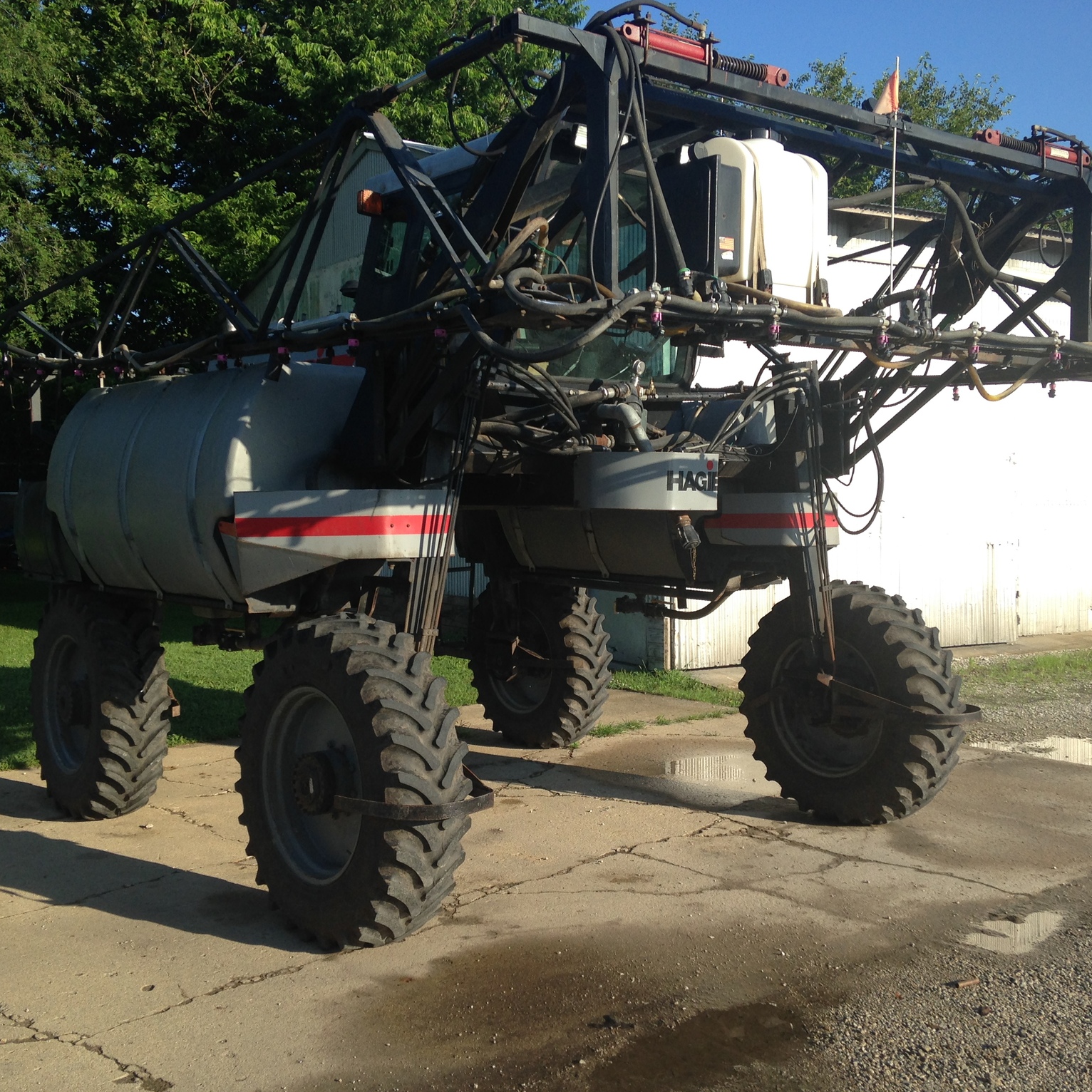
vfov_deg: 42.8
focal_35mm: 39
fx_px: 1392
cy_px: 547
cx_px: 535
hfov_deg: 42.8
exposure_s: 1/874
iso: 50
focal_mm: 4.12
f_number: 2.4
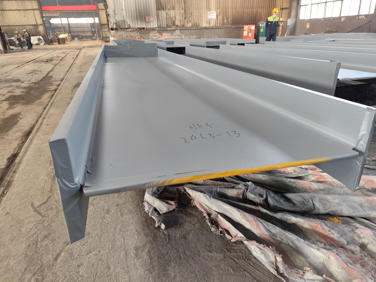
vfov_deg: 58.9
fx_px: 250
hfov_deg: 73.9
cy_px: 141
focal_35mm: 23
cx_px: 188
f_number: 1.65
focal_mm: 6.14
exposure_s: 1/50
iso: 800
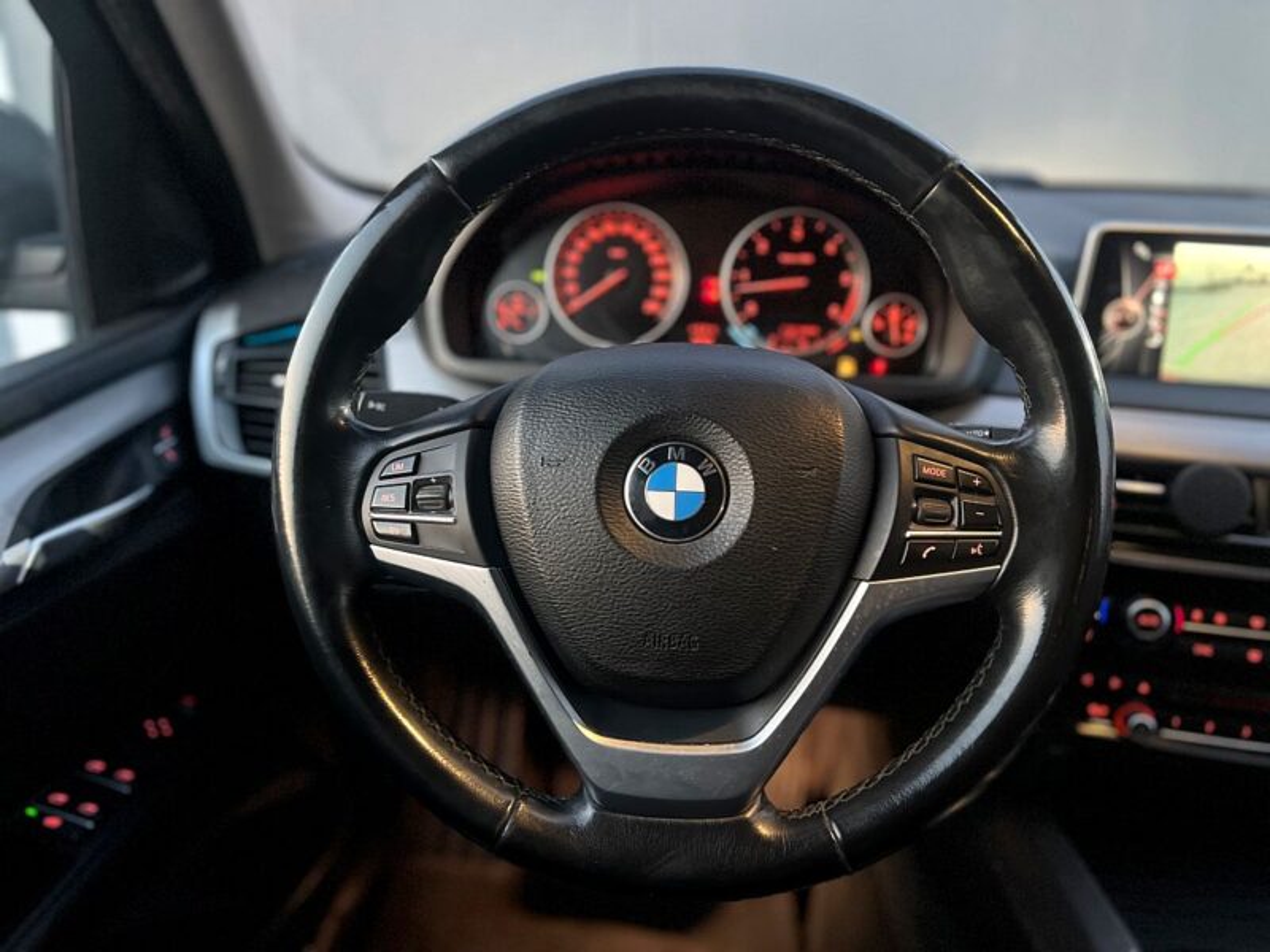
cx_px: 635
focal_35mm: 26
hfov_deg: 67.3
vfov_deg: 53.1
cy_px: 476
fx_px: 954
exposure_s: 1/25
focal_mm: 5.7
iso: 500
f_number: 1.5
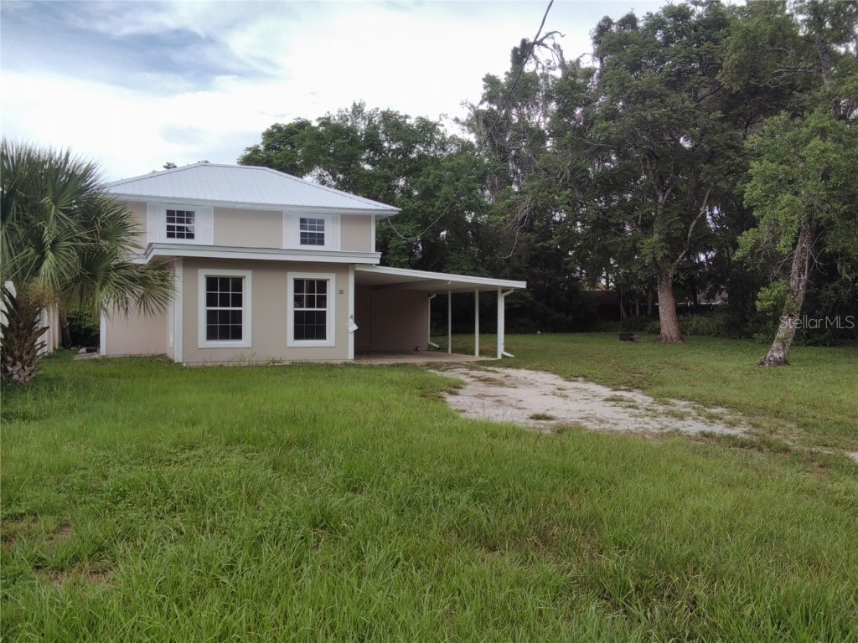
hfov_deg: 63.4
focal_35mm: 28
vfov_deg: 49.7
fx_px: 694
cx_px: 429
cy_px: 322
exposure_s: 1/516
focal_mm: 3.69
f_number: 2.65
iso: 50
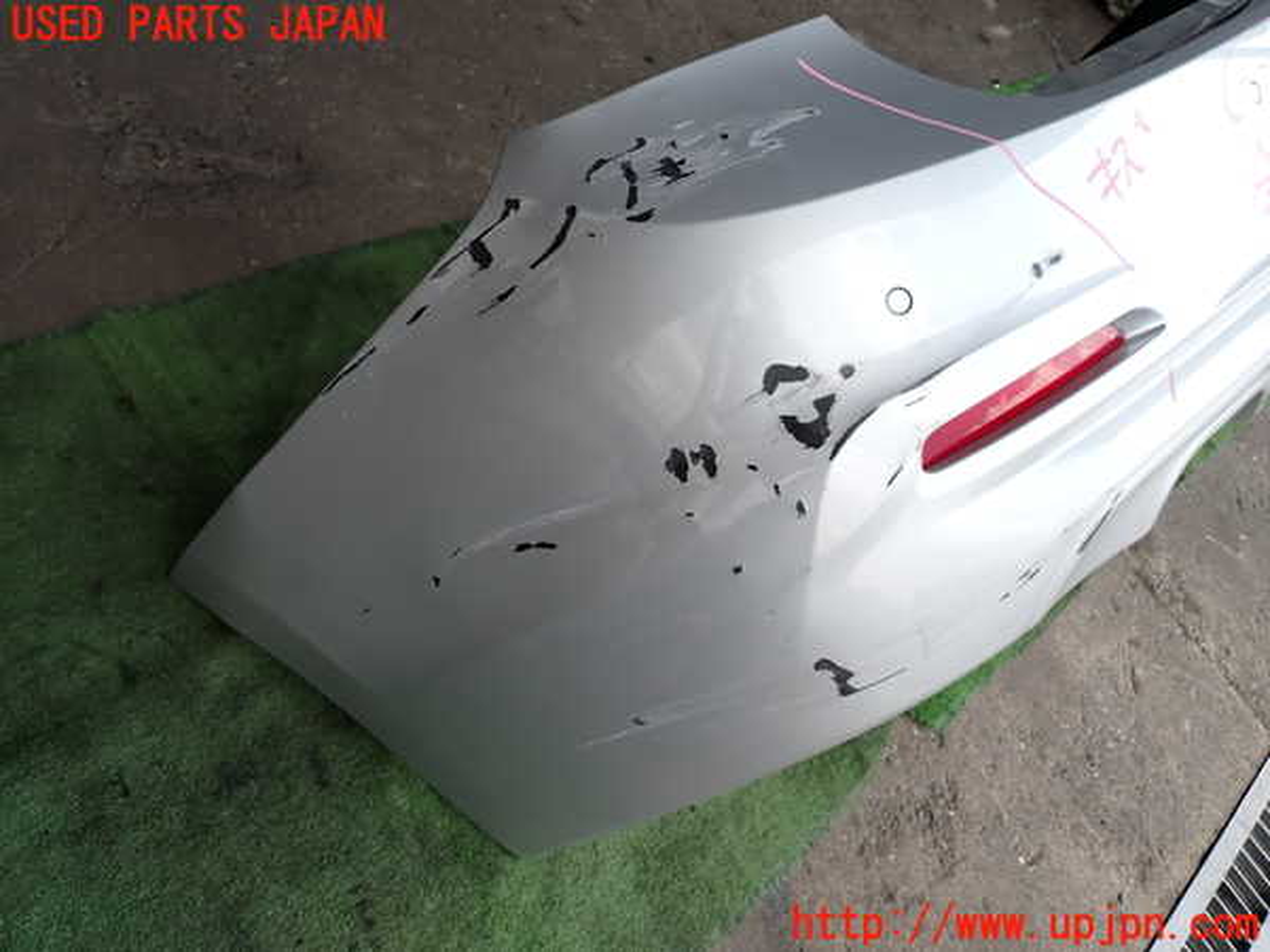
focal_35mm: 25
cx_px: 635
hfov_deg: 69.4
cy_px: 476
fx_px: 917
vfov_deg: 54.9
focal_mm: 4.5
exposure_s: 1/500
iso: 100
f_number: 2.8
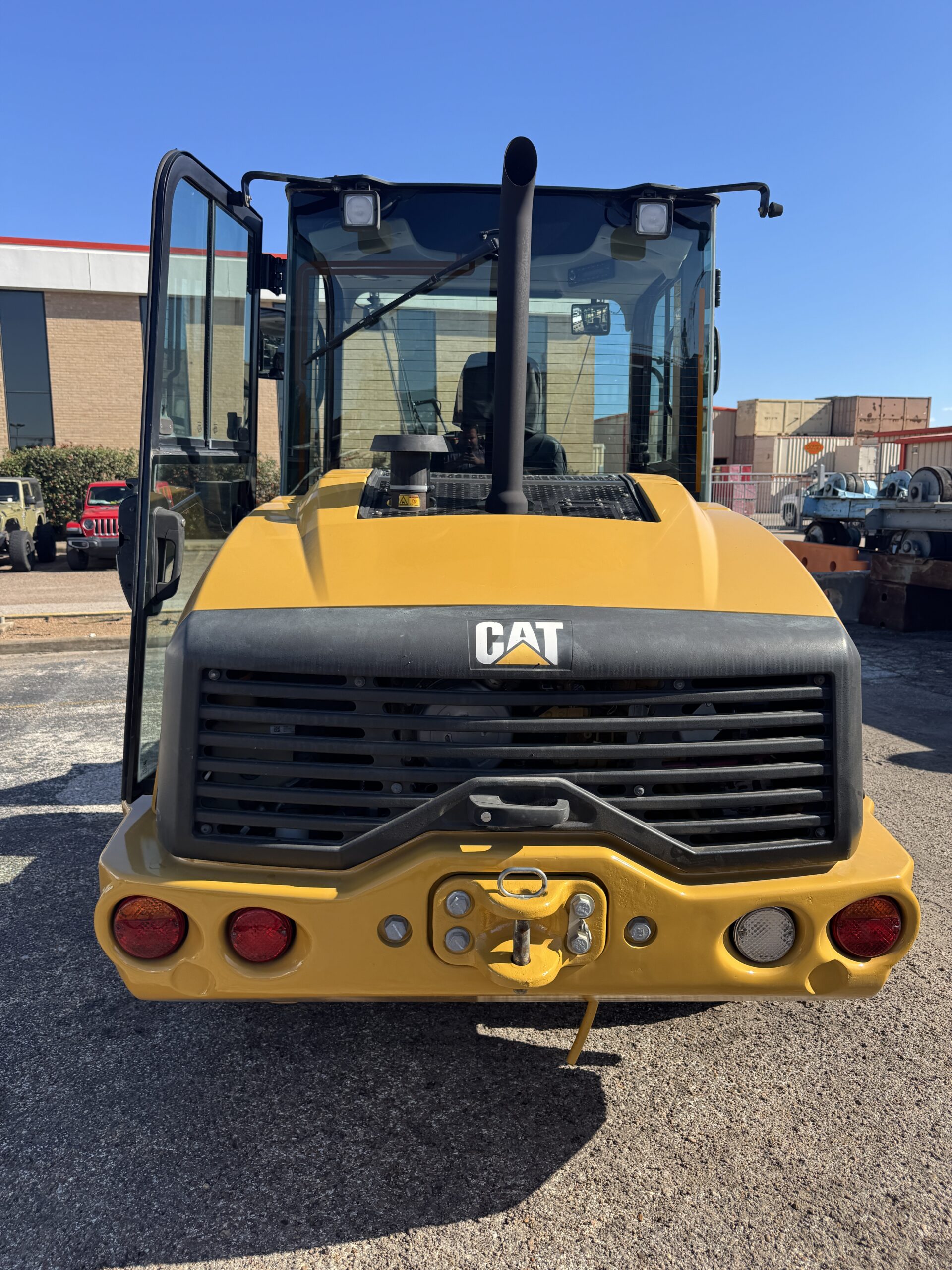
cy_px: 635
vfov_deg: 71.6
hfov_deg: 56.8
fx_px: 880
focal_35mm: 24
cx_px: 476
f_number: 1.78
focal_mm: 6.76
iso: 80
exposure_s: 1/2833
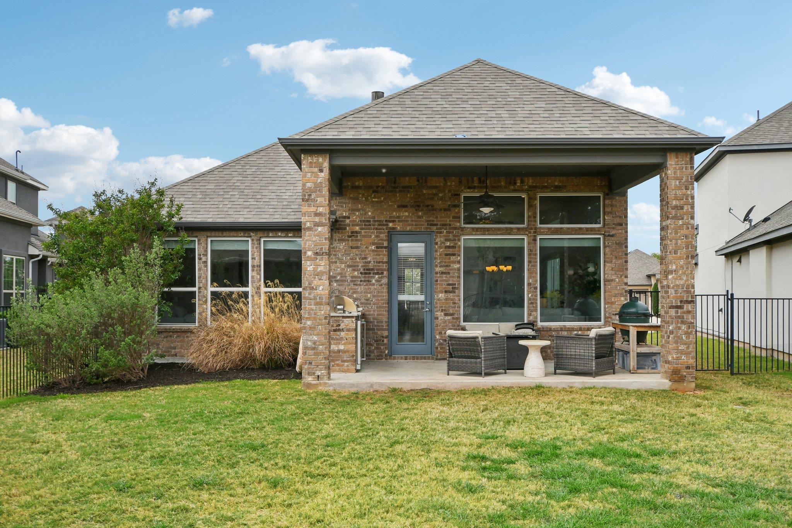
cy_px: 264
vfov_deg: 36.9
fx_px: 792
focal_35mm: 36
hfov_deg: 53.1
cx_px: 396
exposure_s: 1/1000
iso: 400
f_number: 8
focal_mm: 24
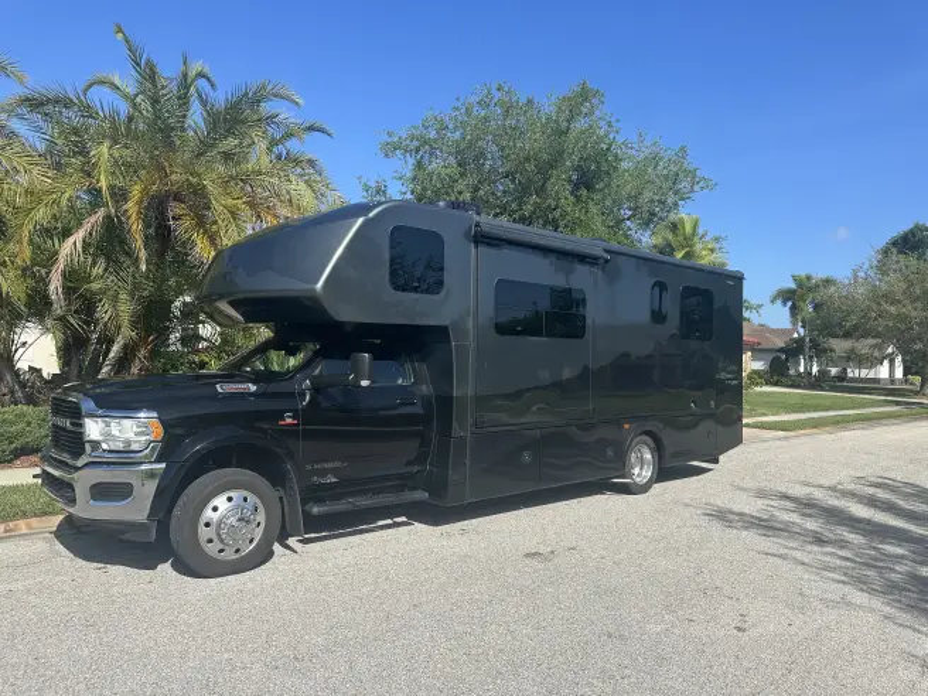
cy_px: 348
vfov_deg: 56.8
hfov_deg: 71.6
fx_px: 643
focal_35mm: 24
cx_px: 464
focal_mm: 6.86
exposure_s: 1/4016
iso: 80
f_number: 1.78
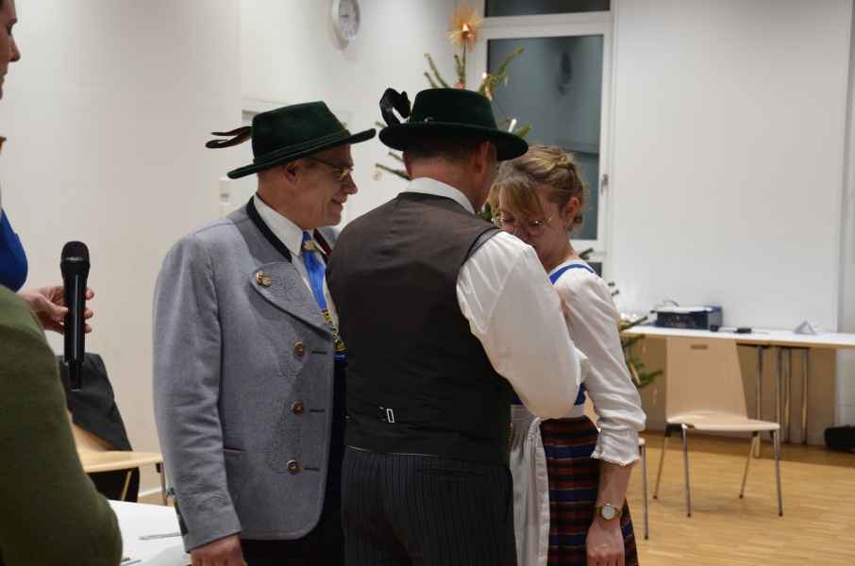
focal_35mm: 63
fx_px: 1493
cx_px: 428
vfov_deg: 21.5
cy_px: 283
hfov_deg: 32.0
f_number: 4.8
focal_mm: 42
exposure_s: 1/50
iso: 800
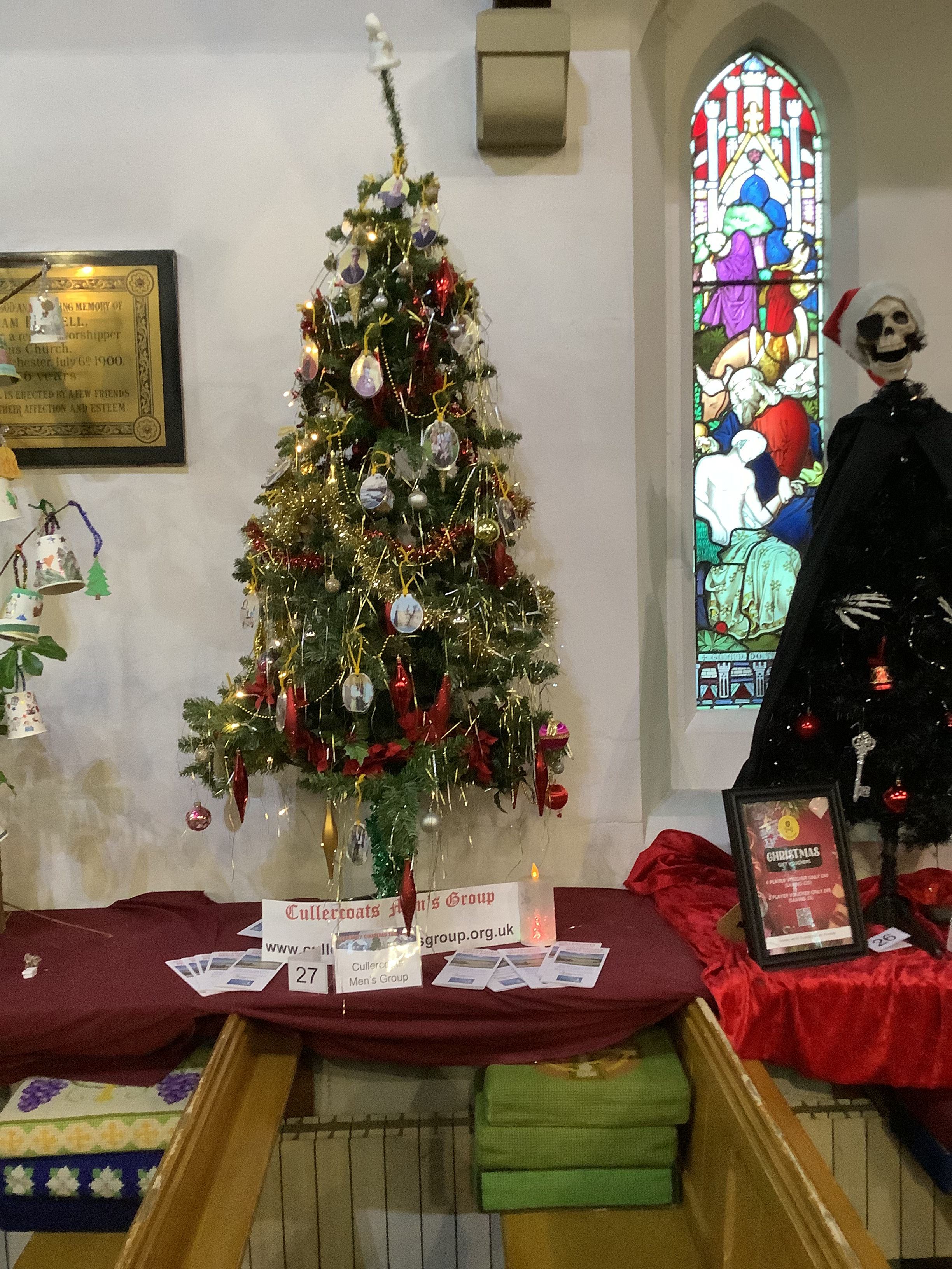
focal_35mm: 31
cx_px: 476
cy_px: 634
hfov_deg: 45.4
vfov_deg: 58.4
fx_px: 1137
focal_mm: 3.3
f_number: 2.4
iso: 400
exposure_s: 1/33
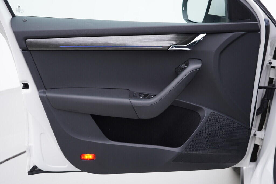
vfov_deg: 36.9
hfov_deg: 53.1
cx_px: 138
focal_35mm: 36
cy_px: 92
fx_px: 276
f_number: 3.2
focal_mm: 24
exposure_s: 1/50
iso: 125
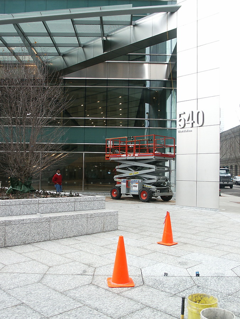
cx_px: 120
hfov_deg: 40.7
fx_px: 324
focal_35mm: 35
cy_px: 160
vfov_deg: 52.6
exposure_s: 1/45
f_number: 3
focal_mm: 7.18
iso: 80
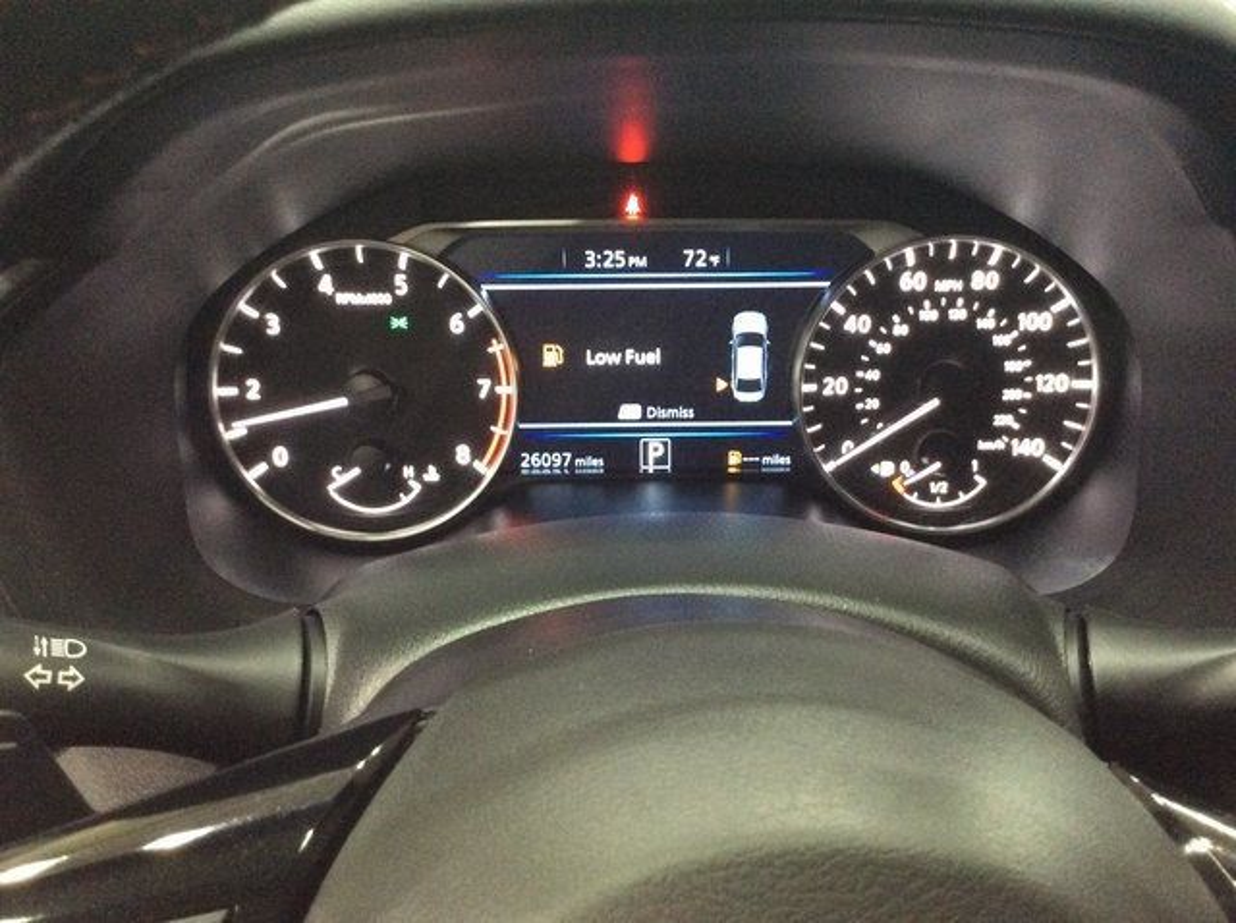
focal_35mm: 32
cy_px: 462
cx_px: 618
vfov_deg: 44.1
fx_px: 1141
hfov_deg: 56.9
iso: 320
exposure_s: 1/15
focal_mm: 3.3
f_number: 2.4
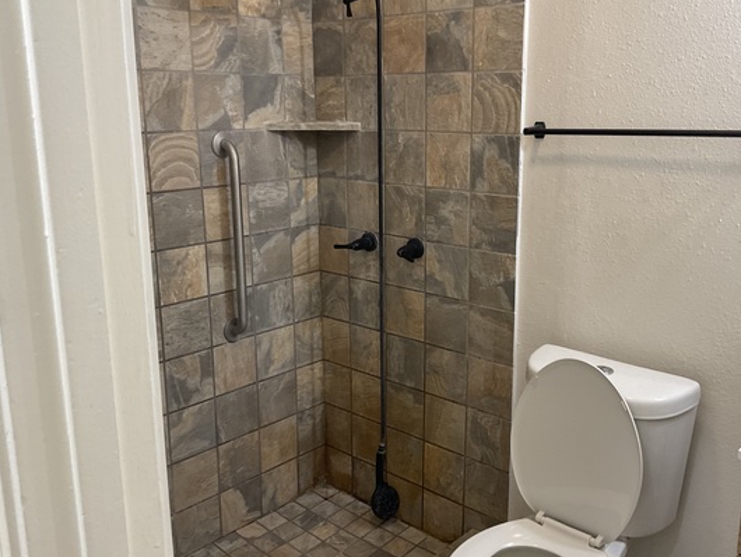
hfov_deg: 52.5
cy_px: 270
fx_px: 750
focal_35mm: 35
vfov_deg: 40.7
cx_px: 401
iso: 80
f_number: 1.8
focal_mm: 3
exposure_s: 1/60
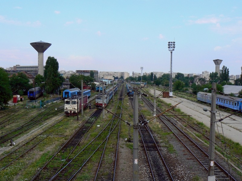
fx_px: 294
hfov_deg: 44.8
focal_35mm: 42
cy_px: 90
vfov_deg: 34.3
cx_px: 121
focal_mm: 7
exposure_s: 1/250
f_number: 7.1
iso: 100
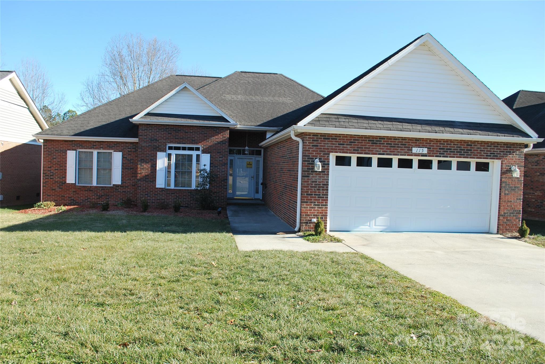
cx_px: 272
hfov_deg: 67.3
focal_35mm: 27
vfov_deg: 48.0
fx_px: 409
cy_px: 182
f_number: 6.3
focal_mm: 18
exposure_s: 1/160
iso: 100
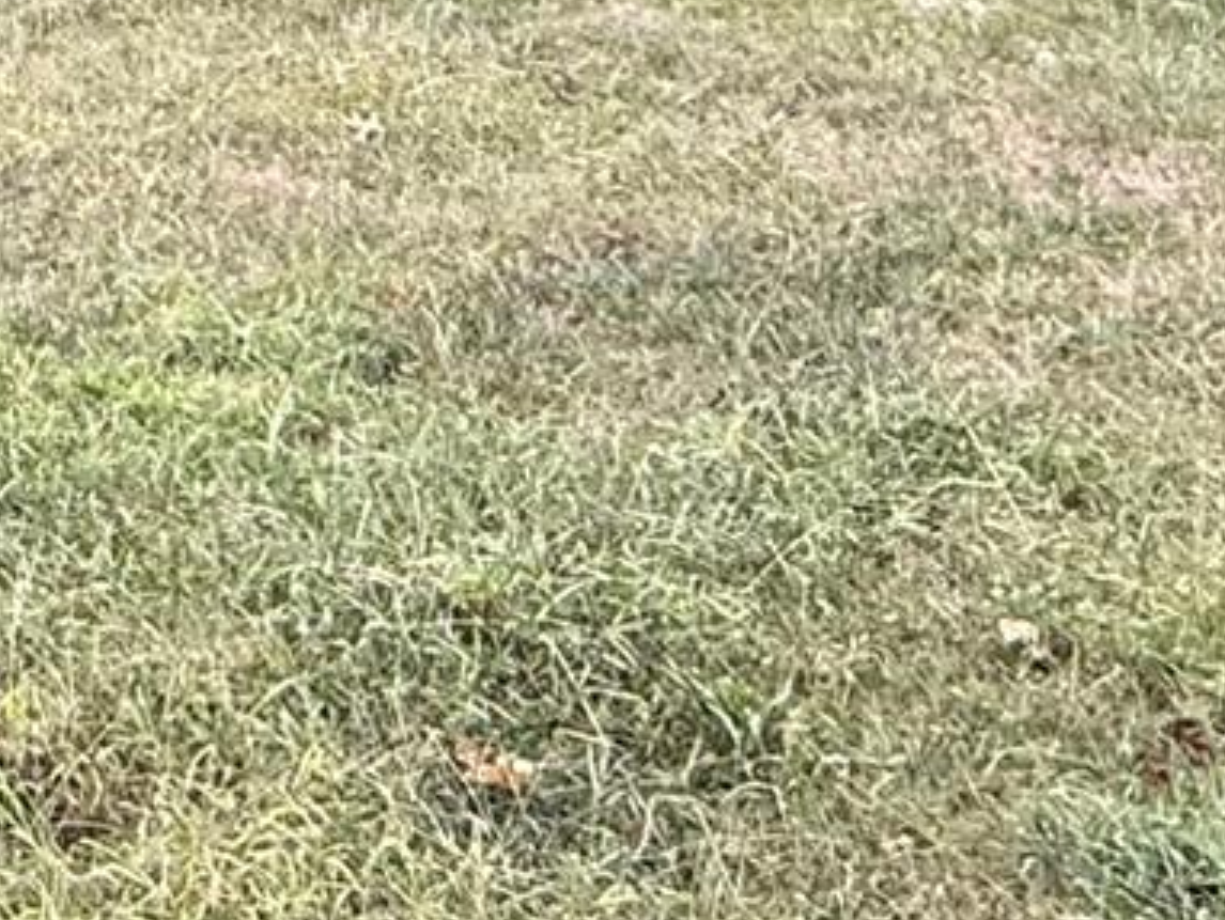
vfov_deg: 18.2
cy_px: -308
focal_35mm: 75
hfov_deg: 23.0
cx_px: -382
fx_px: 2656
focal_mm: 2.22
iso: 250
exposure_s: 1/99
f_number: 2.2
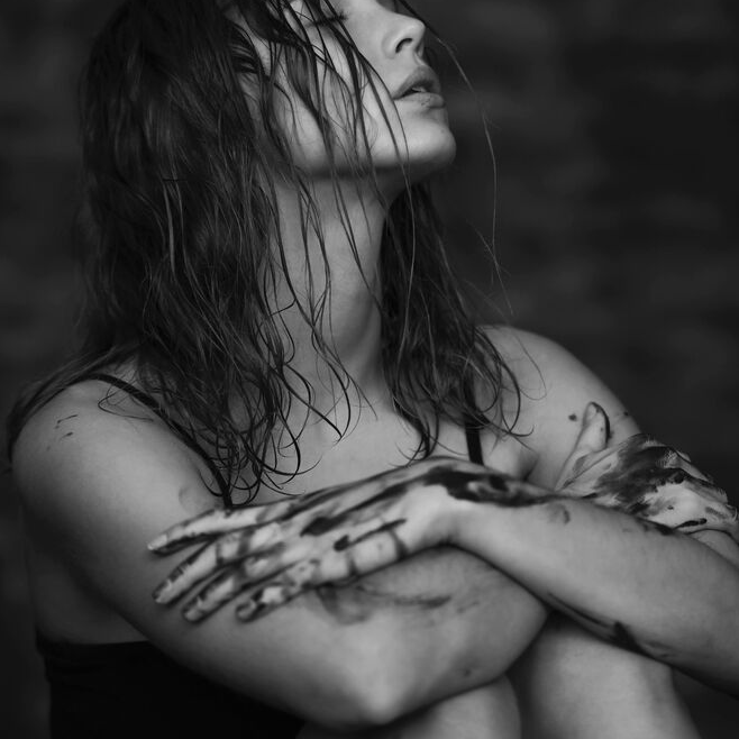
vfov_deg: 8.3
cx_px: 370
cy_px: 352
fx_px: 5096
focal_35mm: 211
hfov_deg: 8.3
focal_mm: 165
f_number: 2.8
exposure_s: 1/200
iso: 500
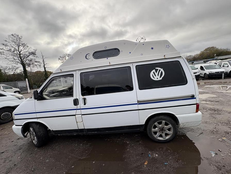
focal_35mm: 14
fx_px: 93
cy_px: 87
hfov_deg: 102.1
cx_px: 116
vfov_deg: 85.7
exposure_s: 1/652
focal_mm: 2.22
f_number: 2.2
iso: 40
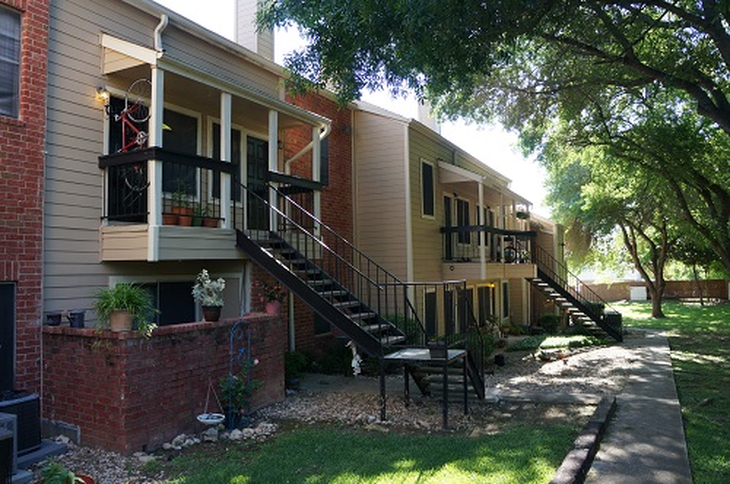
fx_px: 546
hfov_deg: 67.5
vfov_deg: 47.7
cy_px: 242
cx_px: 365
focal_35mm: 27
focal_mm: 18
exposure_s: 1/160
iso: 160
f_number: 4
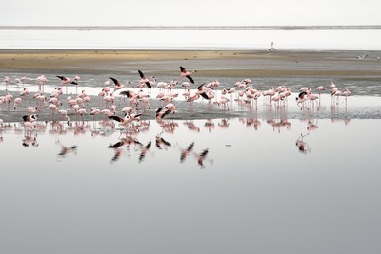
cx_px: 182
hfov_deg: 9.8
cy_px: 127
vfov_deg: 6.5
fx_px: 2223
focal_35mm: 210
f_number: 6.3
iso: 200
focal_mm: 200
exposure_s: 1/500
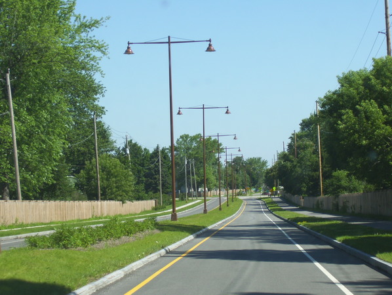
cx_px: 196
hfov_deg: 18.2
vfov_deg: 13.7
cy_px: 148
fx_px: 1224
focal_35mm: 108
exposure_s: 1/320
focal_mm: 18
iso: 80
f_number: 4.6
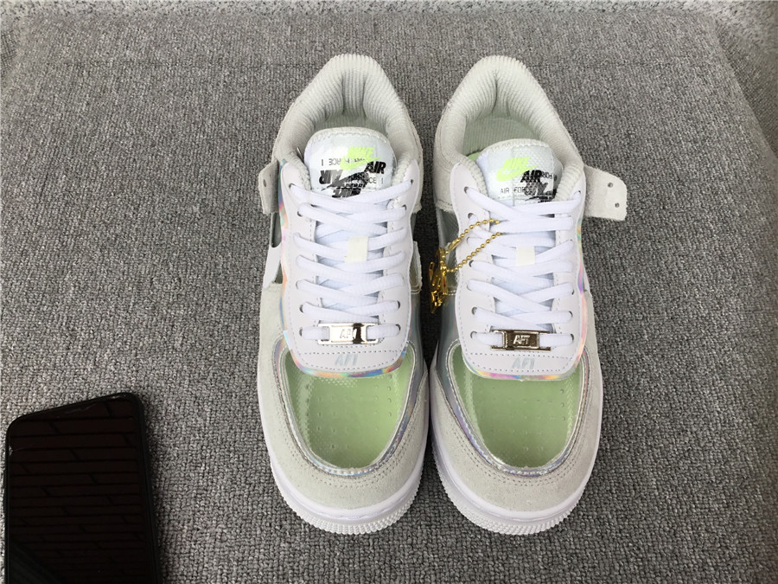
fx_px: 697
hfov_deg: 58.4
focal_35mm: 31
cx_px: 389
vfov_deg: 45.4
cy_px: 292
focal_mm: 3.3
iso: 25
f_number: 2.4
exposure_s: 1/114
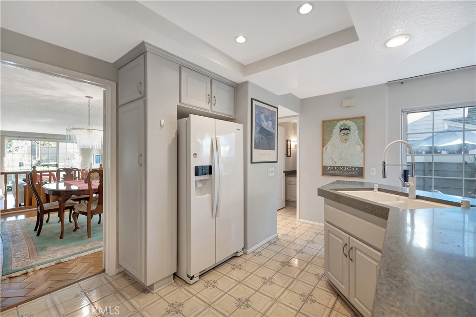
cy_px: 158
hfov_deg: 100.4
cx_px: 238
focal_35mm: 15
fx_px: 198
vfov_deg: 77.3
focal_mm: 10
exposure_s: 1/320
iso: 800
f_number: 2.8
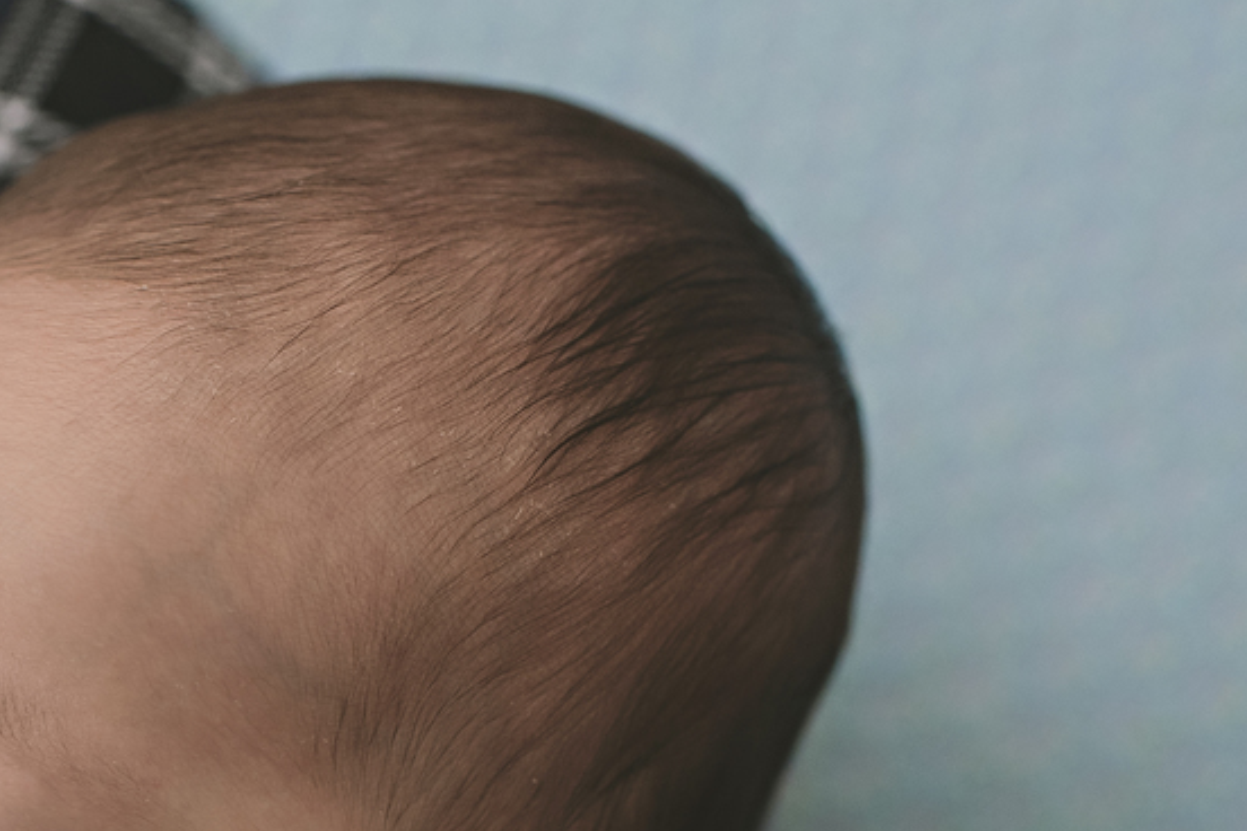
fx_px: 2632
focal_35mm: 76
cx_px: 79
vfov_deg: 17.5
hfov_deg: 25.6
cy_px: 858
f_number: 3.2
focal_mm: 35
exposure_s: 1/200
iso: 500
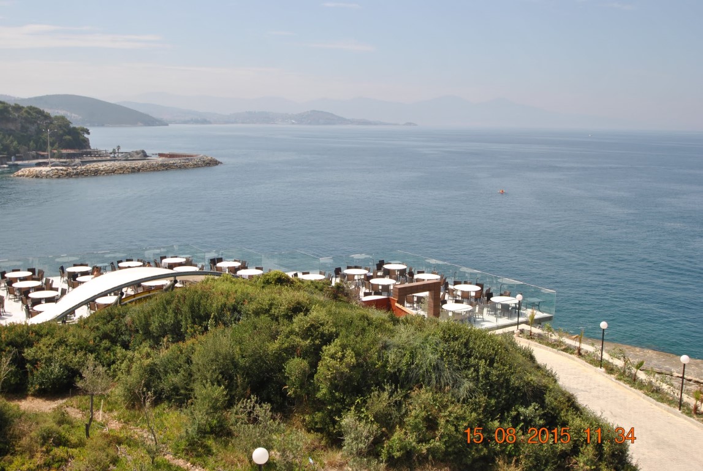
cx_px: 352
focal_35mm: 36
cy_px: 236
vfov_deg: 37.0
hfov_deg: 53.1
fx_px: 704
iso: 100
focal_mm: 24
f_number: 8
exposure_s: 1/250
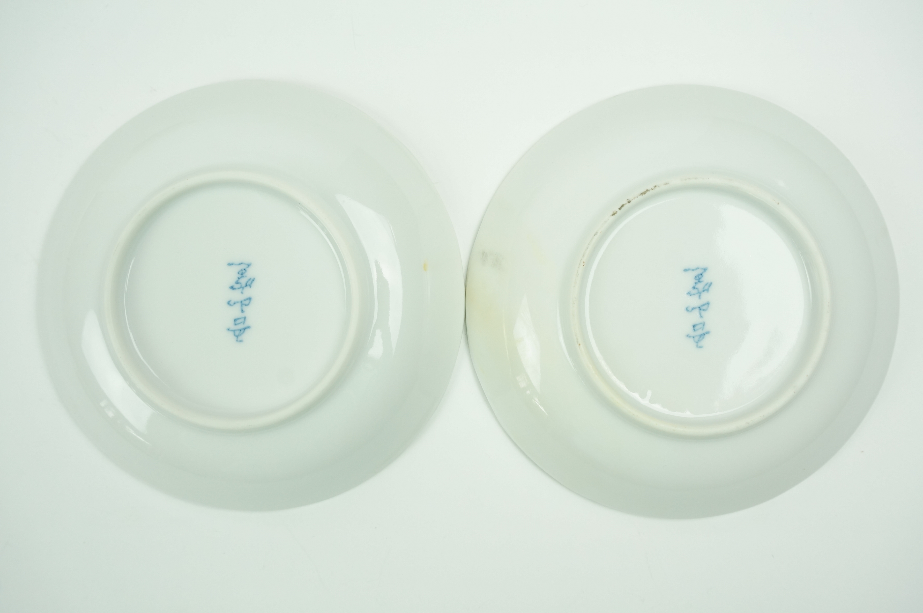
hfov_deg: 51.3
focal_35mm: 38
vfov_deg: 35.4
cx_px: 462
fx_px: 960
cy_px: 306
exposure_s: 1/60
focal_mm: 25
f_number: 8
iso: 640
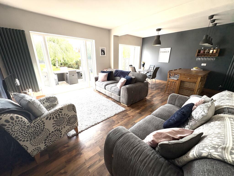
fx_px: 95
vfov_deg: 85.7
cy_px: 88
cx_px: 117
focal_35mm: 14
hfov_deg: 102.1
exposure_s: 1/211
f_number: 2.2
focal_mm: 2.22
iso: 64
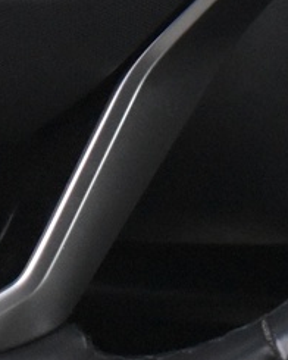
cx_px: 46
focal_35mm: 298
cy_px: -182
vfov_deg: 6.4
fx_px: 3175
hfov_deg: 5.2
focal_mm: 32
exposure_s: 1/20
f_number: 4.5
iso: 3200
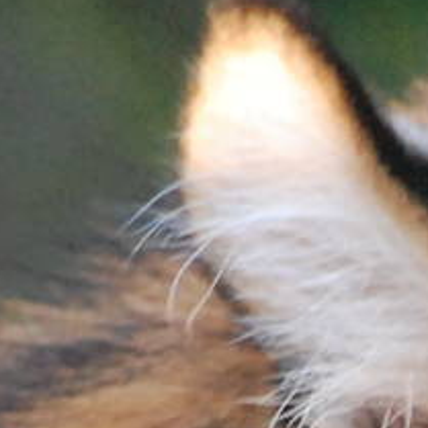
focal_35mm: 1411
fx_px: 19741
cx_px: 770
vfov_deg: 1.2
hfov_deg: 1.2
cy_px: 950
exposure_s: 1/80
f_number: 5.3
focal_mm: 145
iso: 1600
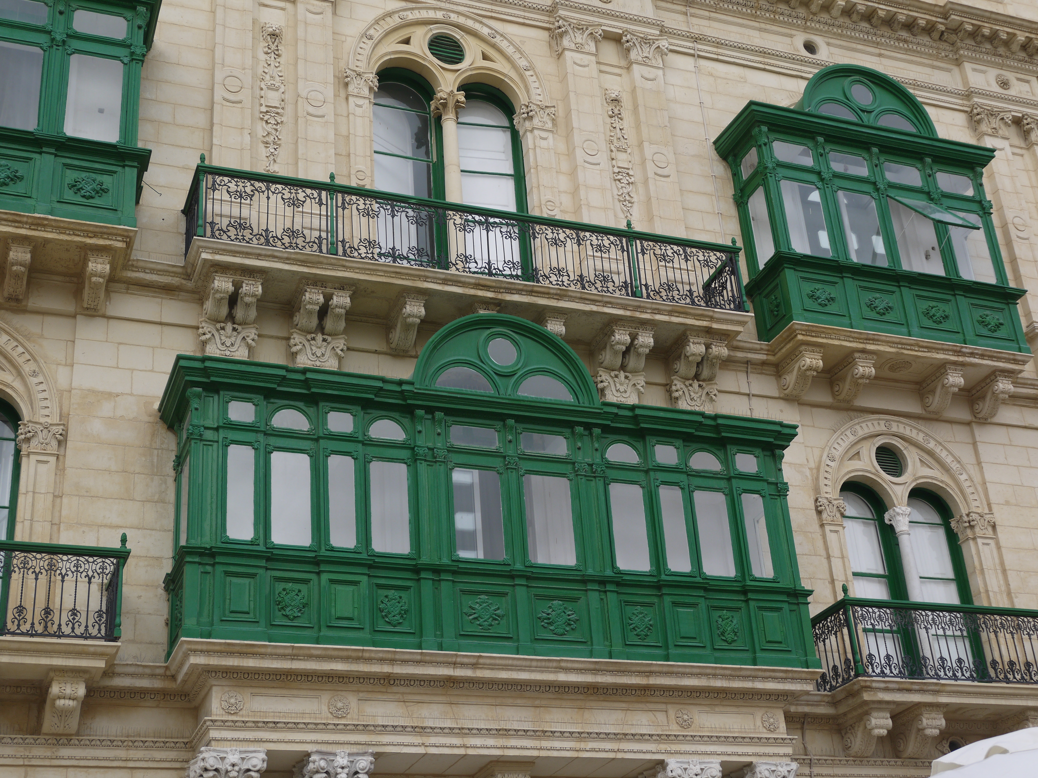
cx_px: 519
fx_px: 1559
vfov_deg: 28.0
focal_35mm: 52
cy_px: 389
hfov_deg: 36.8
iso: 160
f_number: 8
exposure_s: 1/250
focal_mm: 26
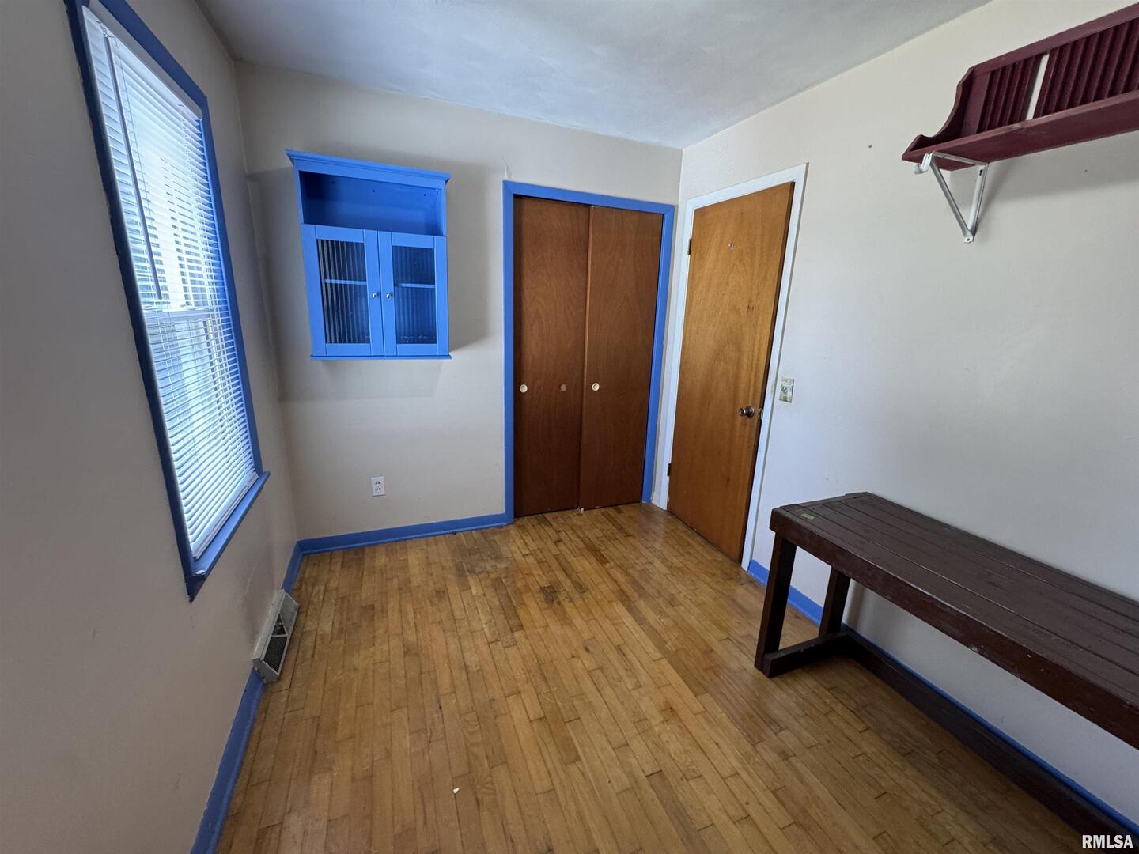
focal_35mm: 14
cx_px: 570
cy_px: 427
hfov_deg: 102.1
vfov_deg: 85.7
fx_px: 461
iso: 250
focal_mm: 2.22
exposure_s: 1/60
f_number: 2.2
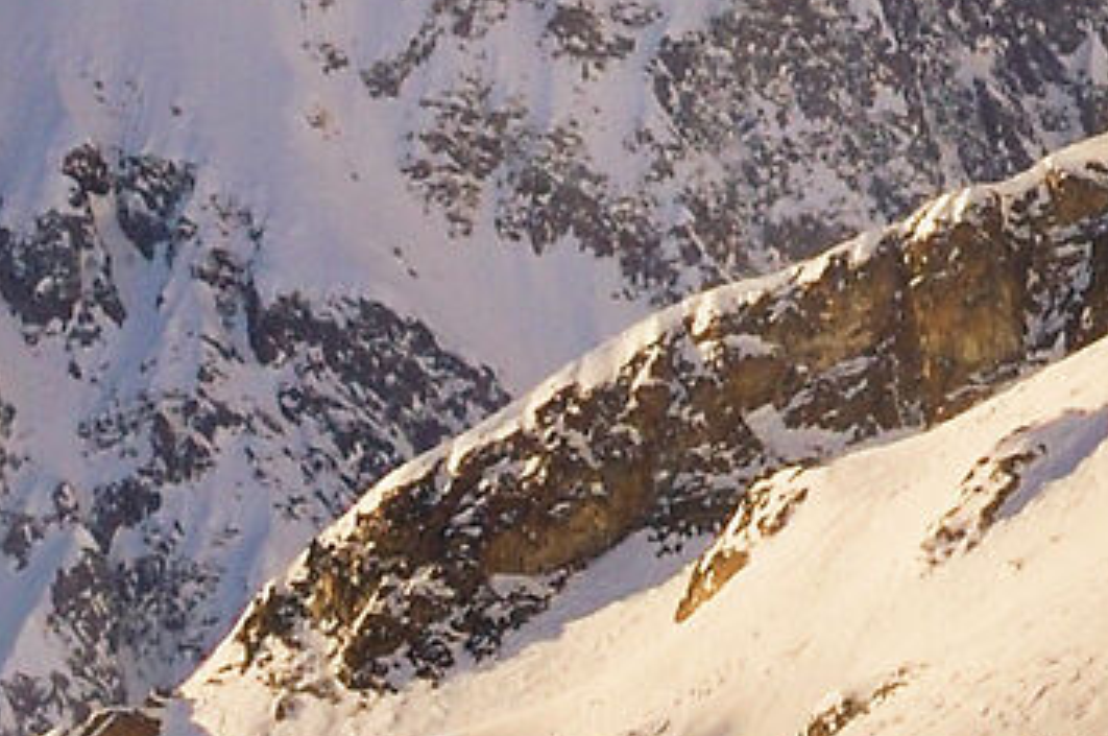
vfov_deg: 0.4
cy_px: -1256
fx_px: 93866
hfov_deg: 0.7
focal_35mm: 3054
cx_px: 2072
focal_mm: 300
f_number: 11
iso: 200
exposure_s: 1/400
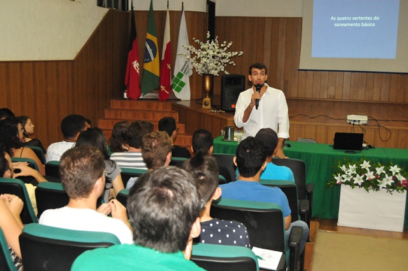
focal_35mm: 46
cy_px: 136
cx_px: 204
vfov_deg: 28.9
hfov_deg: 42.4
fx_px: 526
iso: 3200
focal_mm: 31
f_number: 7.1
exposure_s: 1/60
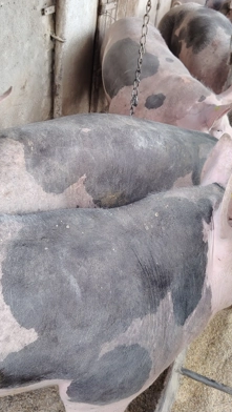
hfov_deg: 29.7
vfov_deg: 50.5
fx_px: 437
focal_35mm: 40
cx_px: 132
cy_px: 208
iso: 516
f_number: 1.75
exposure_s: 1/33.3
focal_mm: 5.25
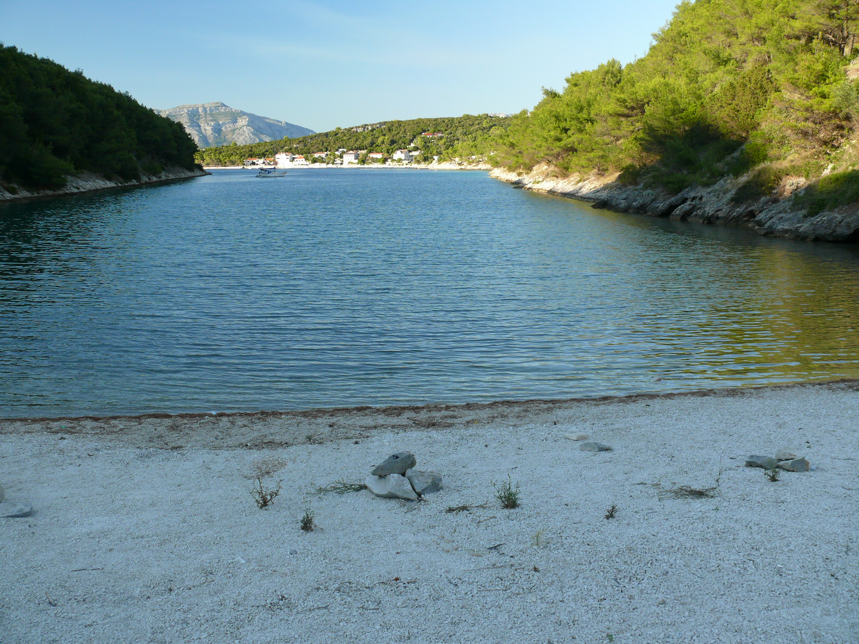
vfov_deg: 40.7
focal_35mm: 35
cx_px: 430
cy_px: 322
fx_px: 869
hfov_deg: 52.6
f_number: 3.6
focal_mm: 7.4
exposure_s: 1/125
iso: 100
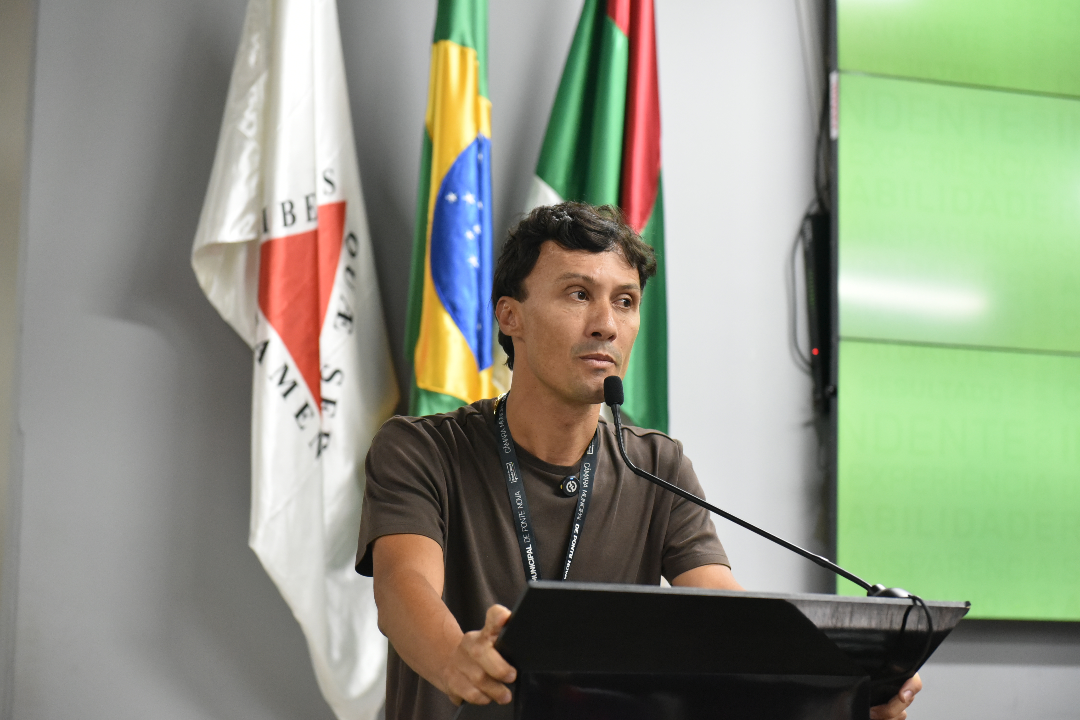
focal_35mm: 70
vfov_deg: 19.5
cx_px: 540
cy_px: 360
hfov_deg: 28.8
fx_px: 2100
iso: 5000
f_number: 4
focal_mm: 70
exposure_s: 1/250
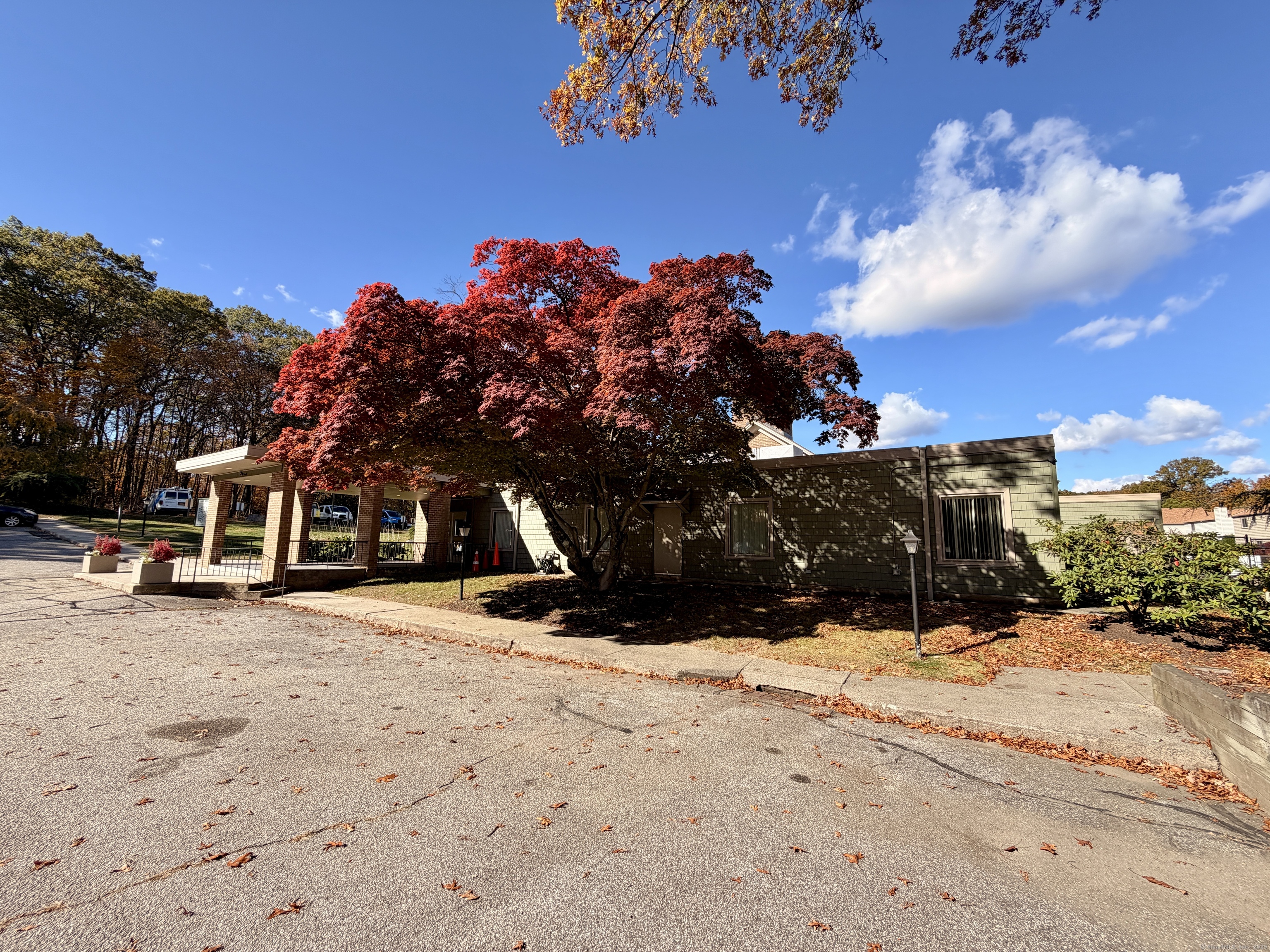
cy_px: 476
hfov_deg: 102.1
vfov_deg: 85.7
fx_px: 514
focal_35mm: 14
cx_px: 635
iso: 32
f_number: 2.2
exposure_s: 1/770
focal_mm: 2.22
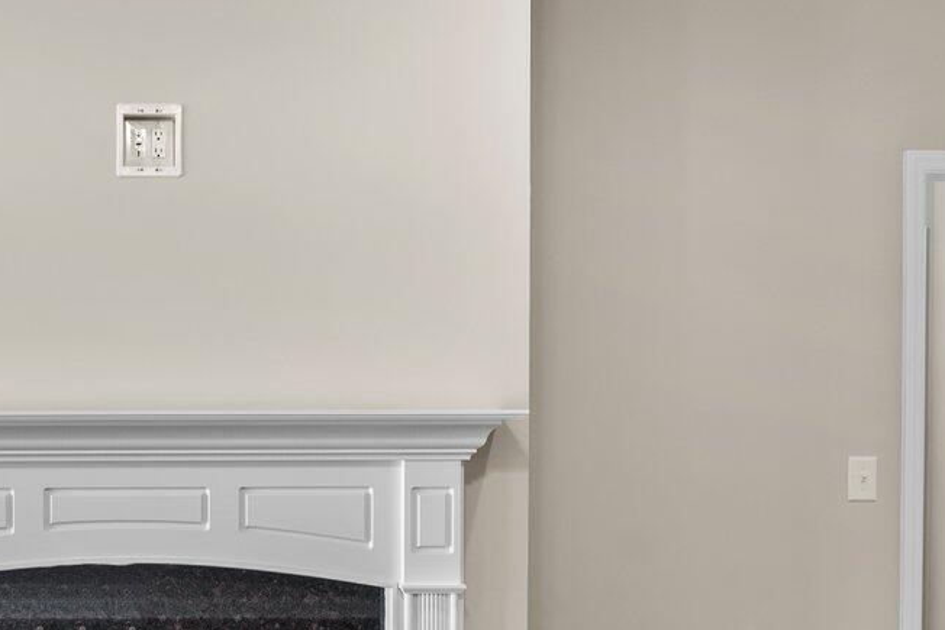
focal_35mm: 44
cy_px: 431
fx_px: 1155
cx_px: 130
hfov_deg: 41.6
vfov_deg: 30.3
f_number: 9
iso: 100
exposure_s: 1.6
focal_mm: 14
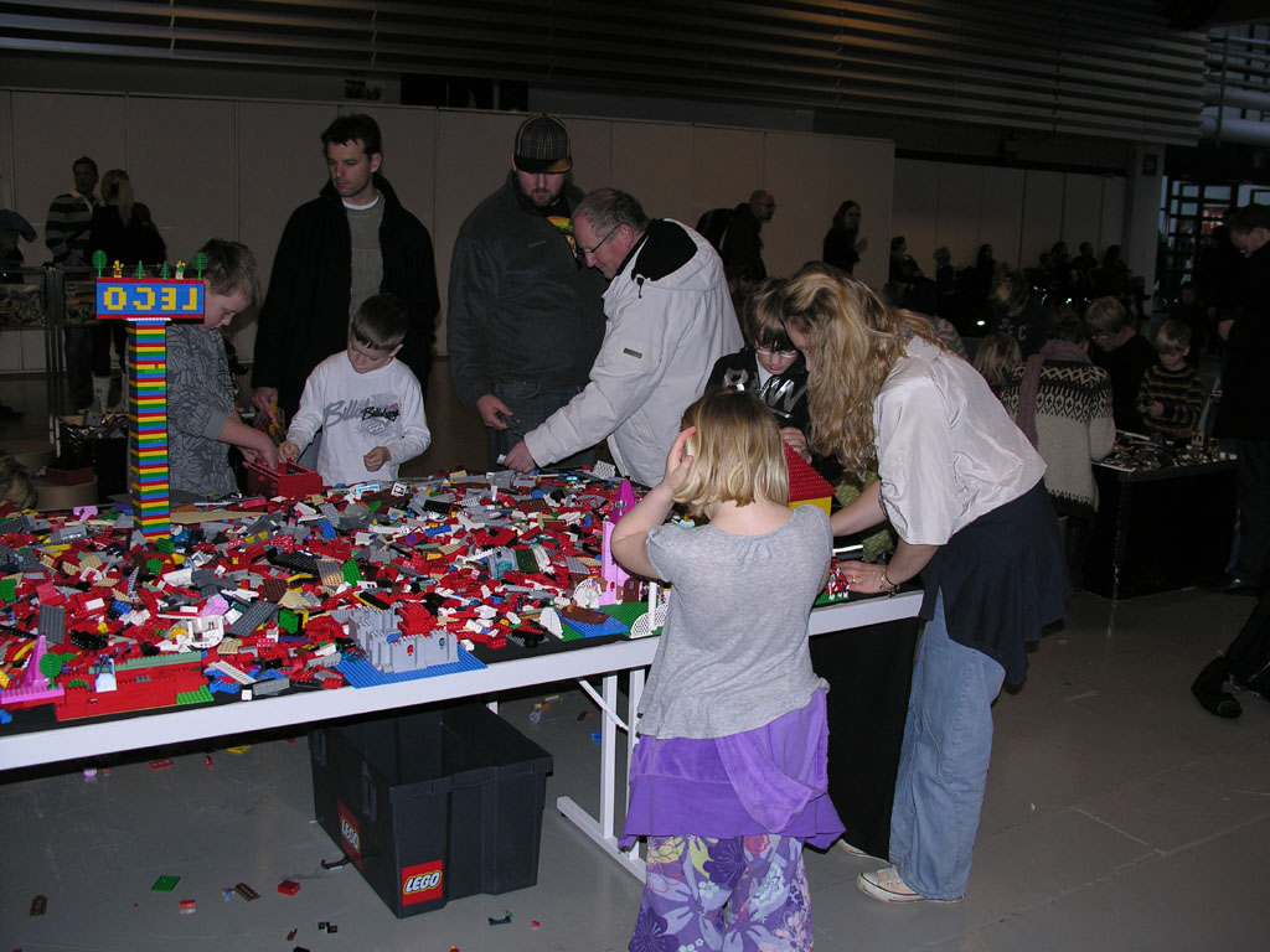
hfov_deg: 52.6
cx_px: 635
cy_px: 476
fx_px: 1284
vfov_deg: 40.7
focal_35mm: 35
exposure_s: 1/60
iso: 50
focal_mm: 8.9
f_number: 2.8
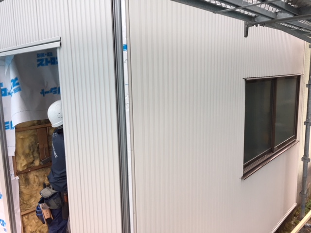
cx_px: 156
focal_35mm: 29
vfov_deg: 48.2
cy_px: 116
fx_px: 261
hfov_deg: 61.7
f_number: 2.2
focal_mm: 4.15
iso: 32
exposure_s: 1/40
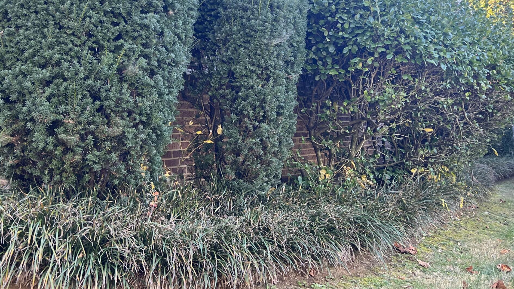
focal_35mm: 45
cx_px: 238
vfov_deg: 26.1
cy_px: 66
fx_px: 613
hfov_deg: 45.4
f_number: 1.5
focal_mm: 5.7
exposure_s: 1/121
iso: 100
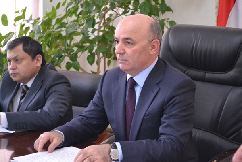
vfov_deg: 16.6
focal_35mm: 82
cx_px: 121
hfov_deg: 24.6
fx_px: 555
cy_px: 81
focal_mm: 55
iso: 3200
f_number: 5.6
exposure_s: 1/25
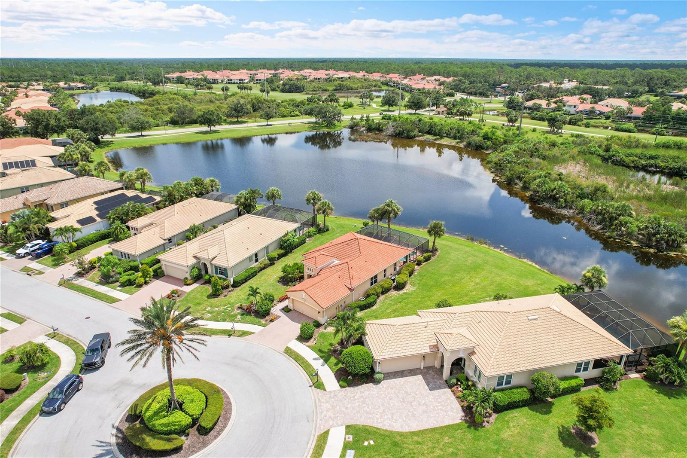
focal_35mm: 22
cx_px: 344
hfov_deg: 78.6
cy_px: 229
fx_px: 420
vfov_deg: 57.2
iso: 120
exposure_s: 1/2000
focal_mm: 8.38
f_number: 2.8
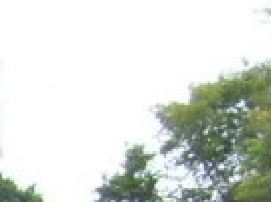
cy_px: 751
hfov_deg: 6.4
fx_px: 2212
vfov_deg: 4.8
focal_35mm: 283
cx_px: -540
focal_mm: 6
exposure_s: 1/750
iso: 80
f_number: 2.7
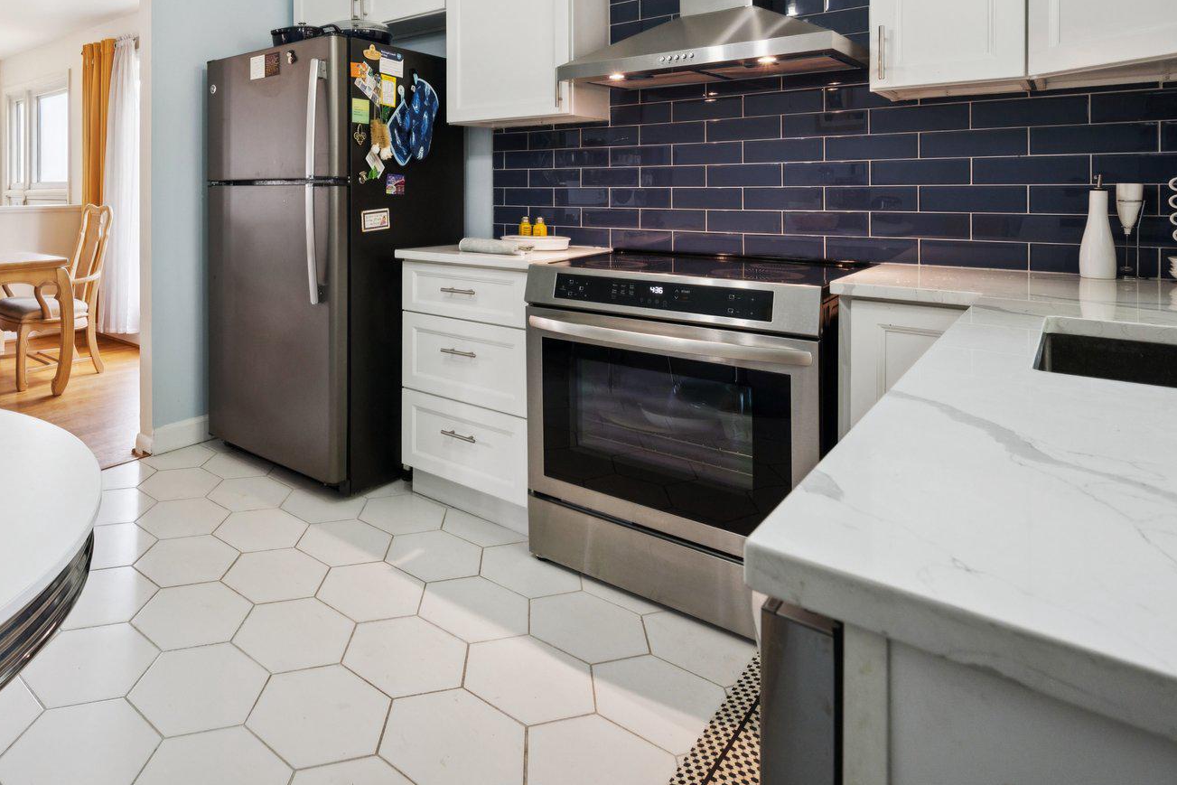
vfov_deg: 54.5
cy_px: 195
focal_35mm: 22
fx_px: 719
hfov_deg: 74.1
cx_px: 325
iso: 400
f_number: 7.1
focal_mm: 14
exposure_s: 1/50
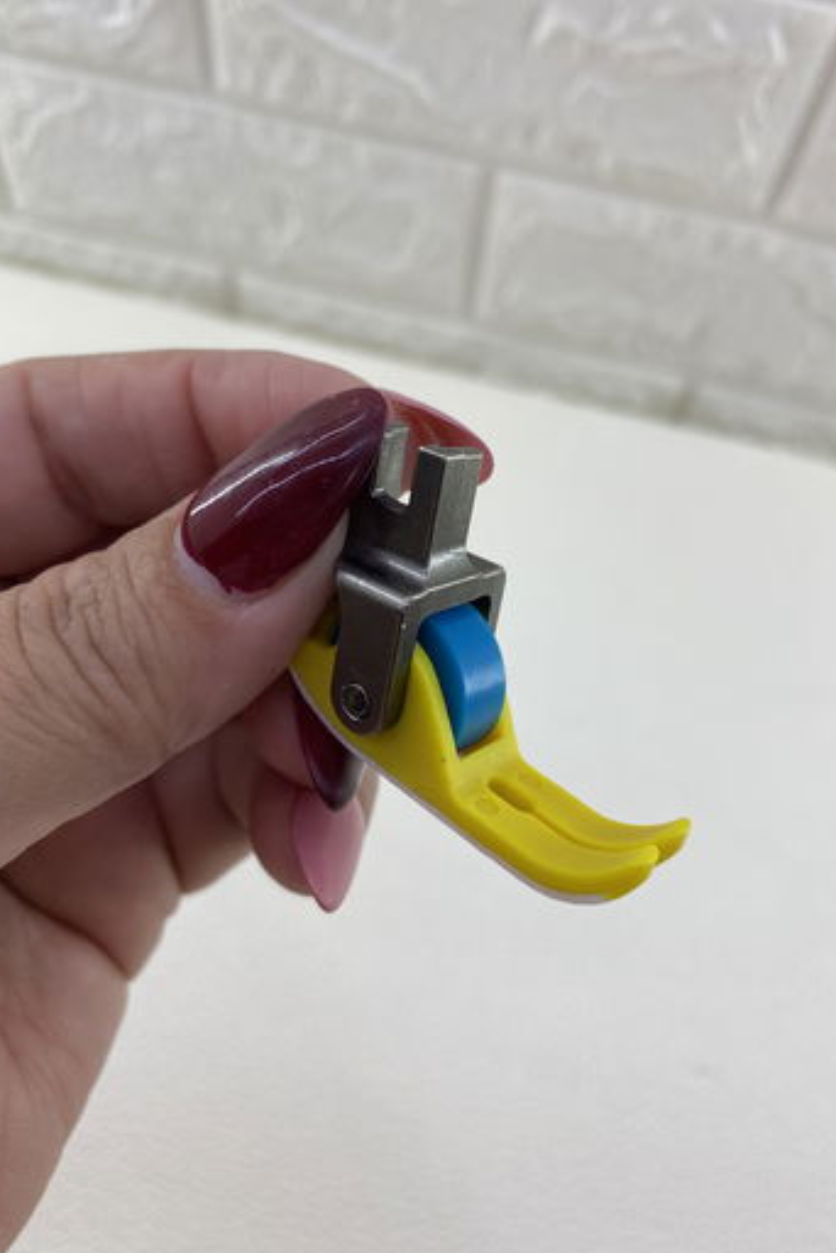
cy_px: 612
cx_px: 420
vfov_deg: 67.4
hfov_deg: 47.9
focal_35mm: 27
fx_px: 940
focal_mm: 4.25
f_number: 1.8
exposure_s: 1/317
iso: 32
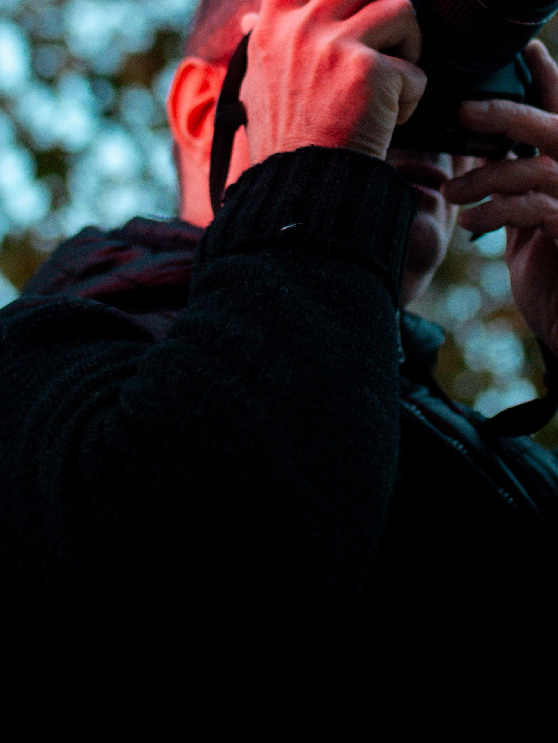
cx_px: 272
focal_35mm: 101
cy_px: 88
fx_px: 2169
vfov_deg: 19.1
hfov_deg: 14.7
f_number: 2.2
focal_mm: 35
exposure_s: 1/200
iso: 400
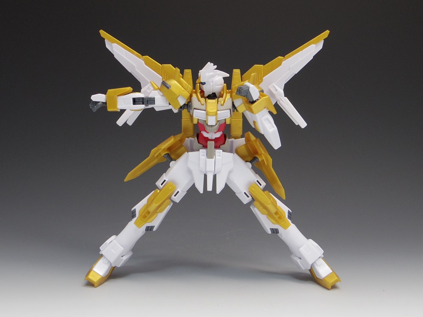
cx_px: 212
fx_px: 281
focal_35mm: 23
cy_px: 158
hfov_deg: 73.9
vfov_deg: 58.9
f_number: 2.8
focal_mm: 5
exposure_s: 1/6
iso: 200
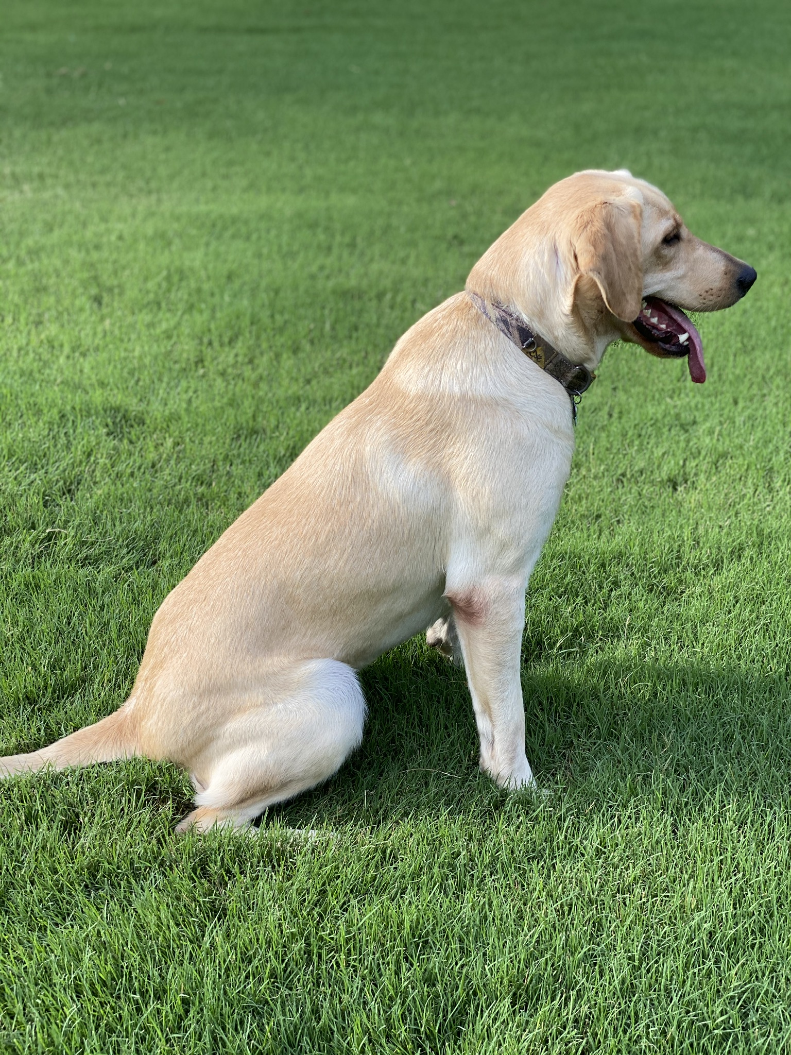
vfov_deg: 36.8
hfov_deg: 28.0
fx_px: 1584
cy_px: 528
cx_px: 396
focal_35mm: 52
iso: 20
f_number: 2
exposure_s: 1/338
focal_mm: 6
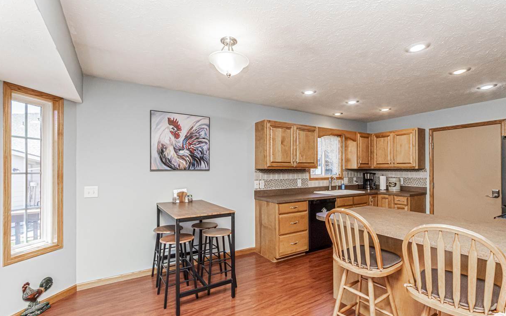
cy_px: 167
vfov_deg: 71.2
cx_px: 262
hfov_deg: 97.8
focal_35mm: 16
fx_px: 221
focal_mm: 10
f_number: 14
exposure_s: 1/60
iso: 1250
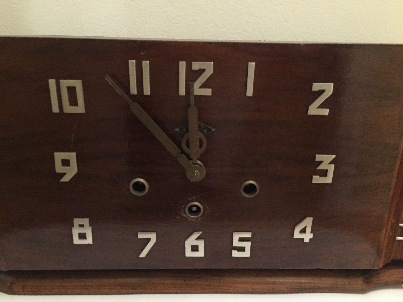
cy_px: 151
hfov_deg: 61.7
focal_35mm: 29
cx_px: 202
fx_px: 338
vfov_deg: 48.2
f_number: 2.2
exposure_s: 1/15
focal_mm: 4.15
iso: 640
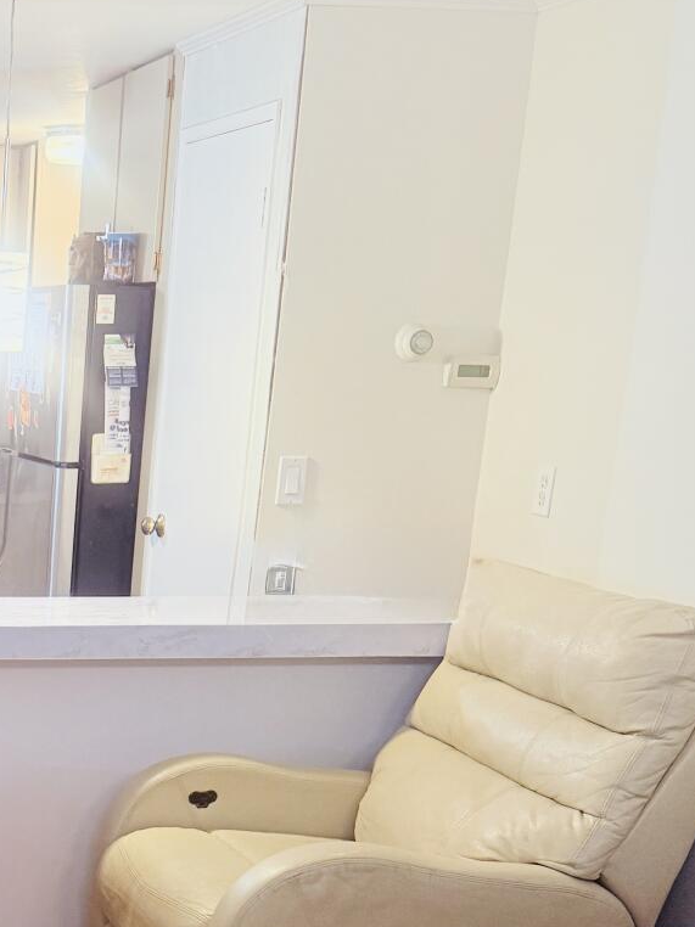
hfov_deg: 21.4
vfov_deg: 29.4
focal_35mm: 63
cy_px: 849
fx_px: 1687
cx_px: -166
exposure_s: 1/60
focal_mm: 6.76
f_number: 1.78
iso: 200
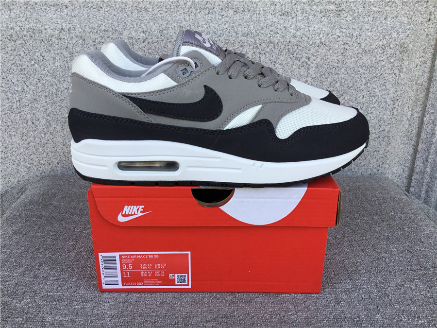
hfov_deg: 58.4
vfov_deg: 45.4
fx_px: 391
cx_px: 218
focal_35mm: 31
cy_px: 164
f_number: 2.4
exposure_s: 1/206
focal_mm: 3.3
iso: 25
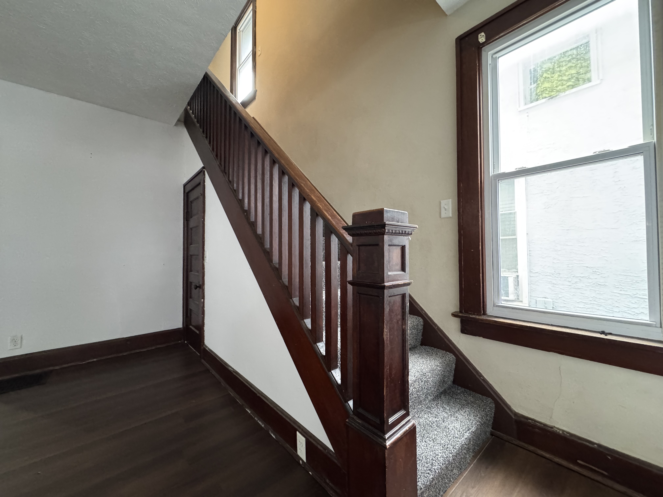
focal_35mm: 14
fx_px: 268
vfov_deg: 85.7
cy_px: 248
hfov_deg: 102.1
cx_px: 332
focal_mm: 2.22
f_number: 2.2
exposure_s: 1/40
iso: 1000
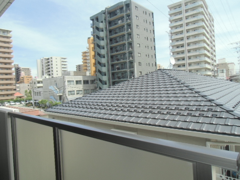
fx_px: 166
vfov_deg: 56.8
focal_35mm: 24
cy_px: 90
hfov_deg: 71.6
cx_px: 120
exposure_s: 1/500
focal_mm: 4.24
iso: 64
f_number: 3
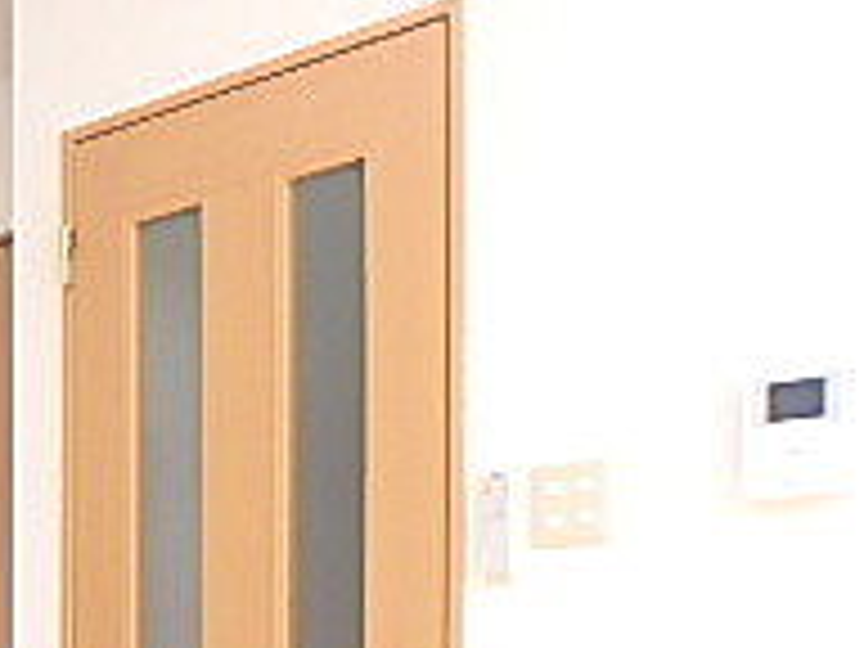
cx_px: -513
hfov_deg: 21.9
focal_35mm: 70
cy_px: 788
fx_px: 1747
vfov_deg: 19.7
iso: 200
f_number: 3.5
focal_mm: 3.7
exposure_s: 1/40
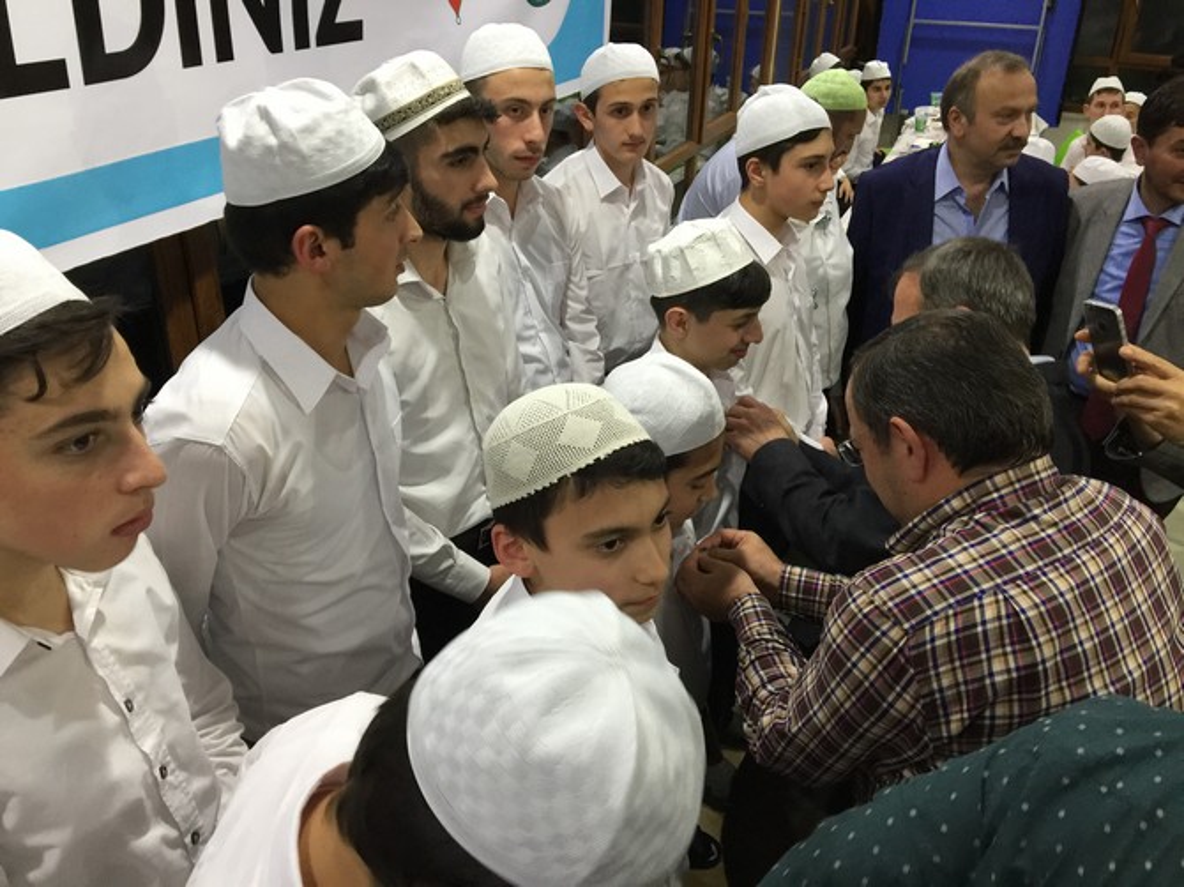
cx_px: 592
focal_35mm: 29
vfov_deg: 48.2
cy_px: 444
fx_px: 992
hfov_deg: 61.7
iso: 100
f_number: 2.2
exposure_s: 1/17
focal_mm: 4.15
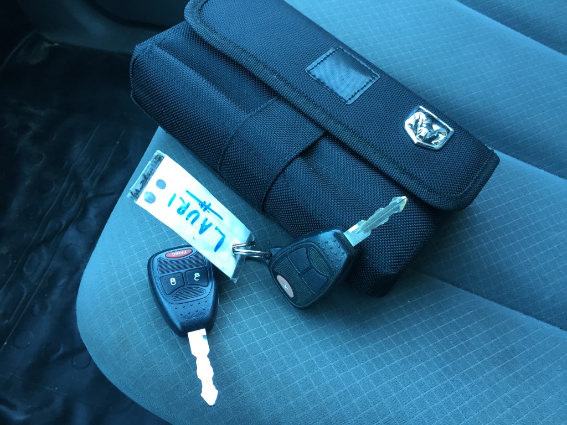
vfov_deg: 48.2
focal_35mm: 29
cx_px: 284
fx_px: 475
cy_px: 212
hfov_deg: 61.7
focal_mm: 4.15
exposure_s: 1/30
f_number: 2.2
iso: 80
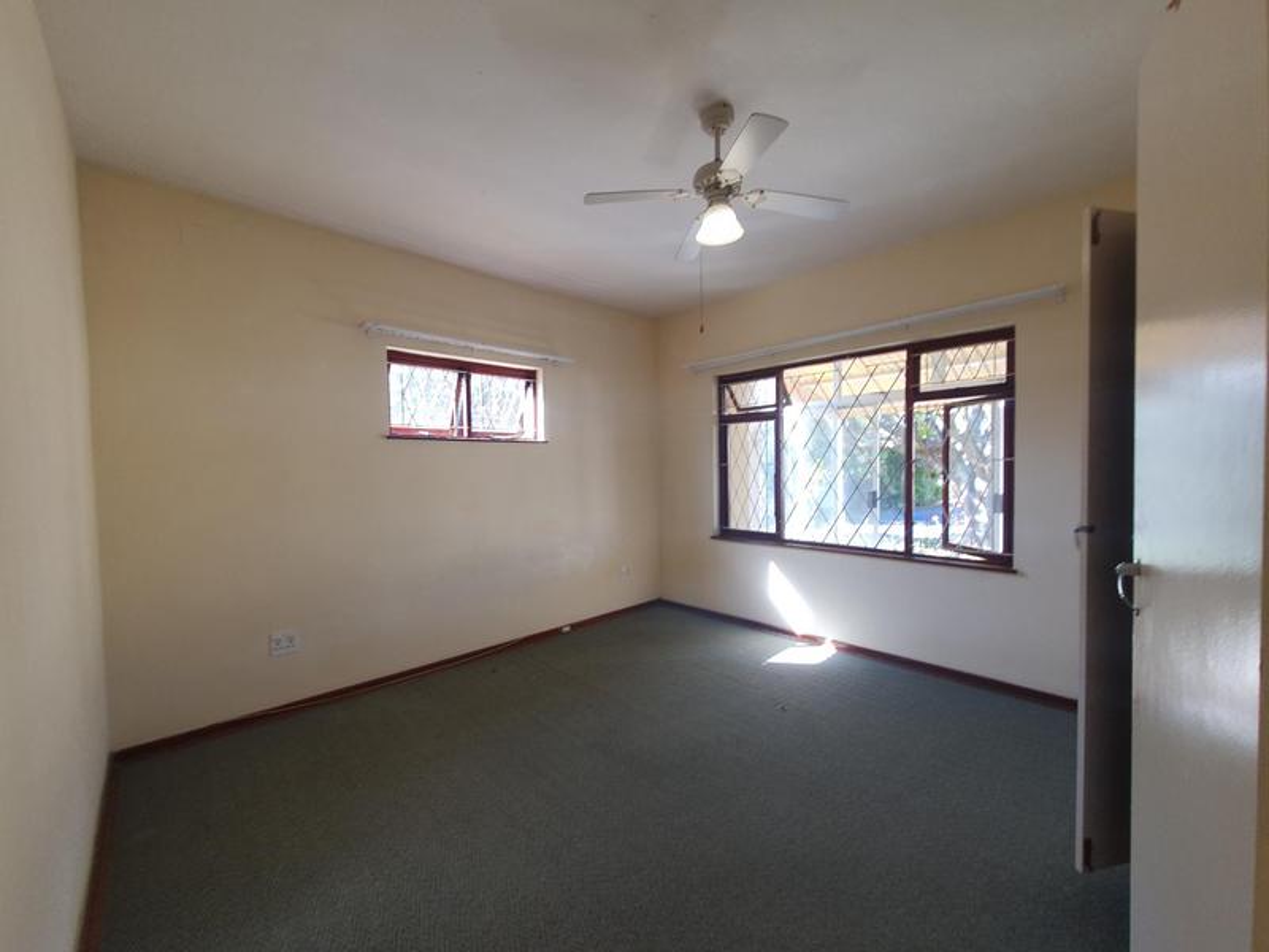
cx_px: 634
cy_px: 476
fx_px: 477
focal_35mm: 13
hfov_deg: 106.2
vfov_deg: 89.9
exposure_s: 1/50
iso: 50
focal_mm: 1.8
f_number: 2.2
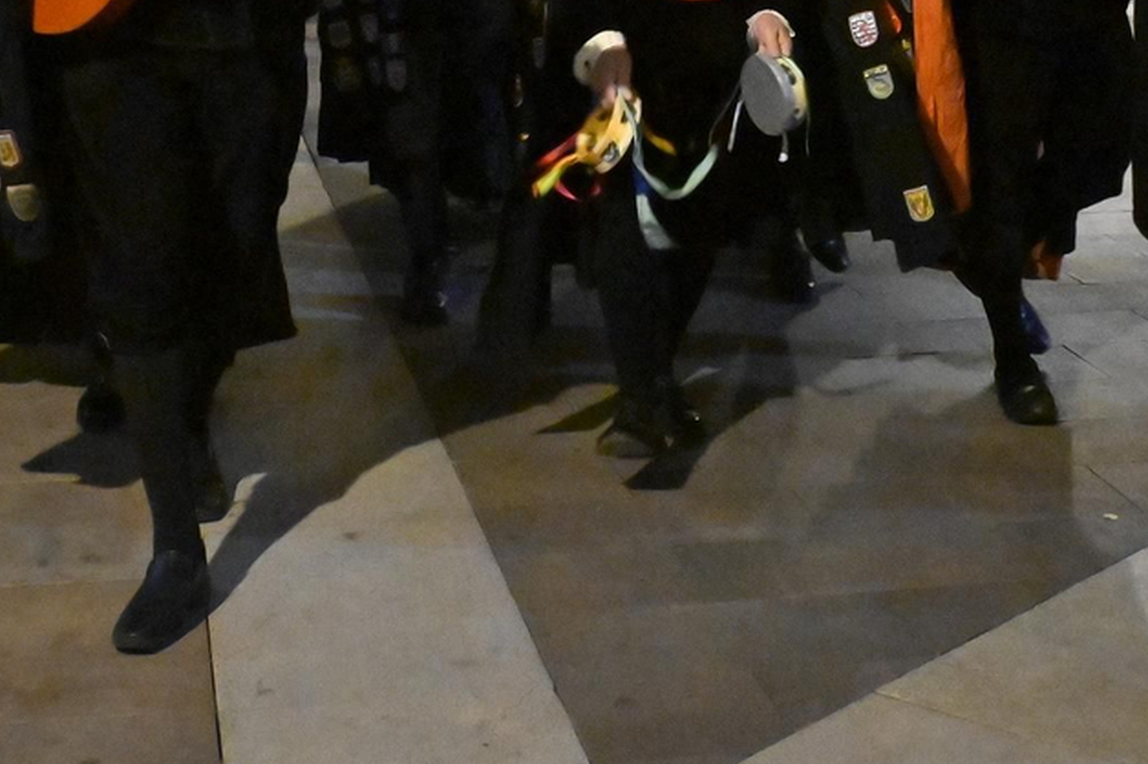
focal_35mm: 80
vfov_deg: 16.3
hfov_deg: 25.2
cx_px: 698
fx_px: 2558
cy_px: -154
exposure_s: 1/100
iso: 10000
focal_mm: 21
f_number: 6.3
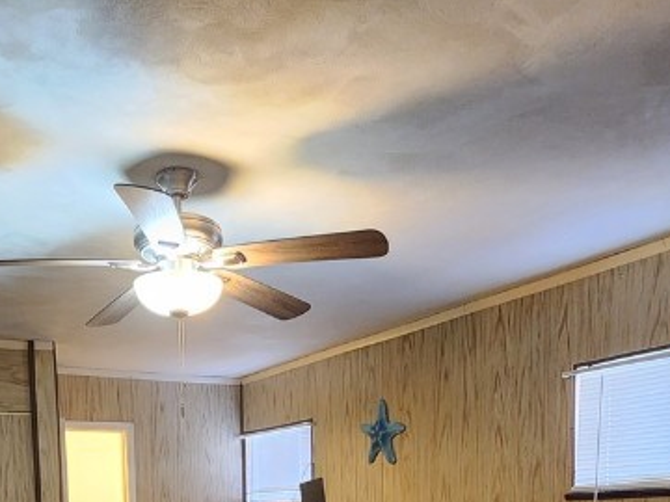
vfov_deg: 32.1
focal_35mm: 37
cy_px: 604
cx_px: 221
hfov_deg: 49.2
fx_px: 716
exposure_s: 1/30
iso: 500
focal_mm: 2.2
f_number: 2.2
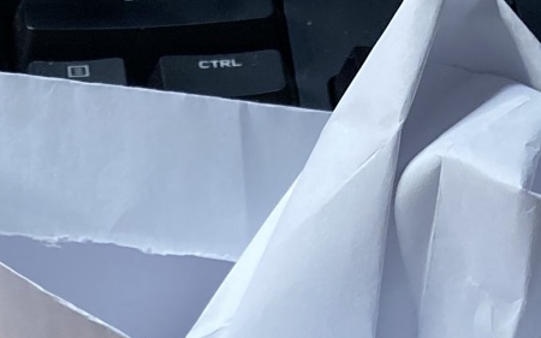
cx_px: 218
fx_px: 1990
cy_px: 770
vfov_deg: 8.9
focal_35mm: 135
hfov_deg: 15.5
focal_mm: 3.99
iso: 80
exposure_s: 1/74
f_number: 1.8
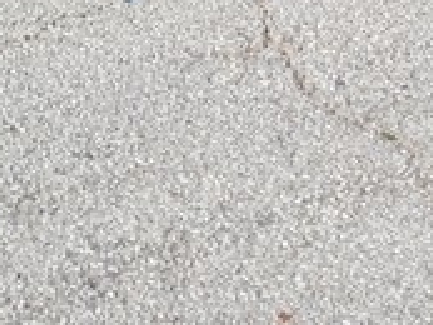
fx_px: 1565
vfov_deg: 10.5
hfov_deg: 15.7
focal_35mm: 125
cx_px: 288
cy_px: -405
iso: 20
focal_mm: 4
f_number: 1.8
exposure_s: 1/290
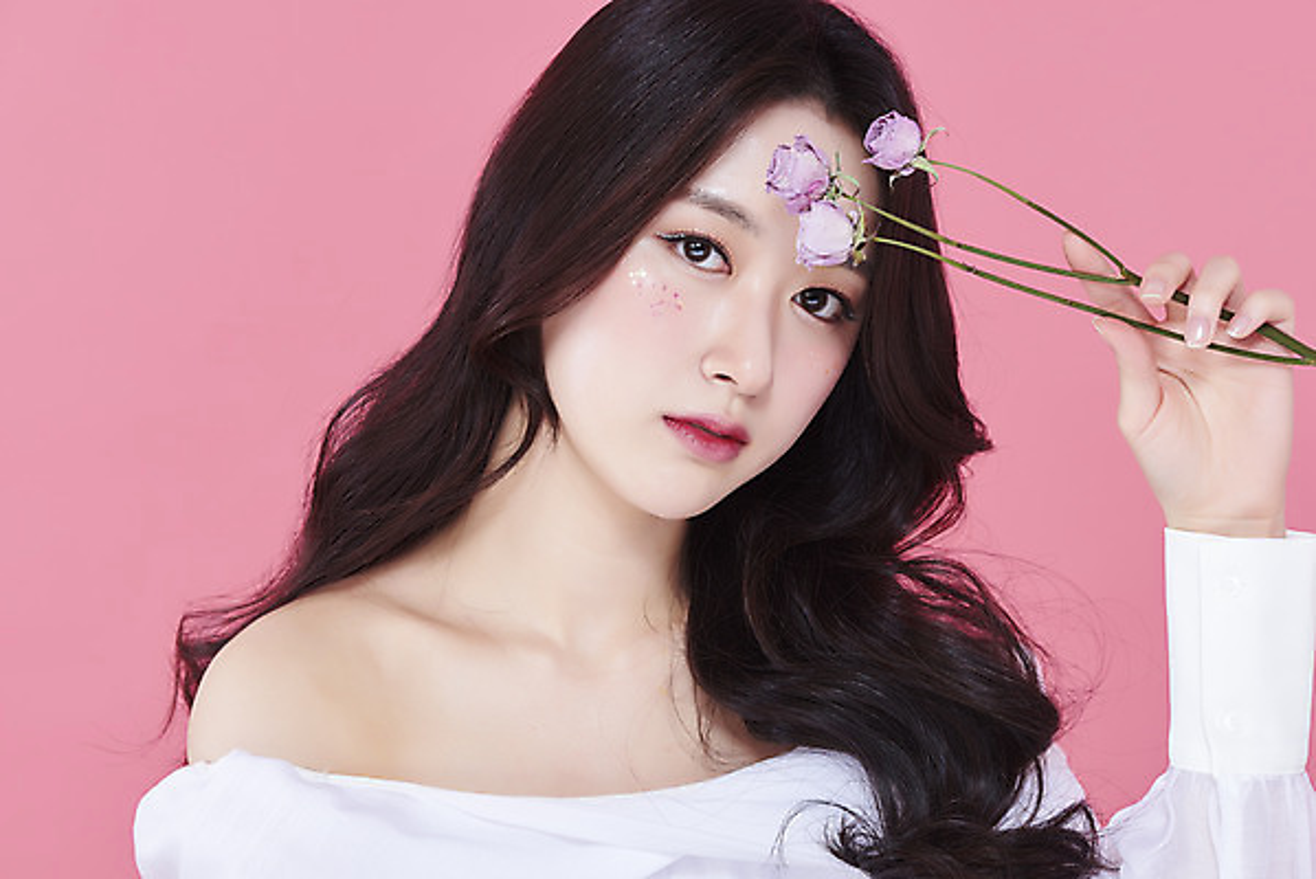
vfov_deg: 13.1
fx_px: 3840
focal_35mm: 105
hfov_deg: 19.4
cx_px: 658
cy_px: 440
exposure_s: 1/125
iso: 64
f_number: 11
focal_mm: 105
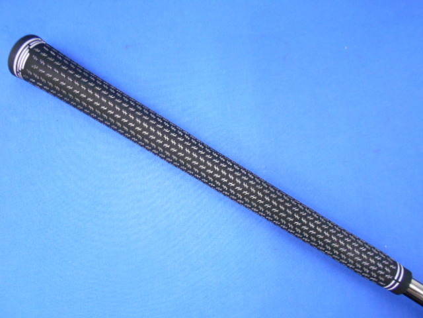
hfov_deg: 67.3
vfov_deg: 53.1
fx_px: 318
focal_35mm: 26
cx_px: 212
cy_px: 159
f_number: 3.2
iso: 400
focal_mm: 4.6
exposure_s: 1/25
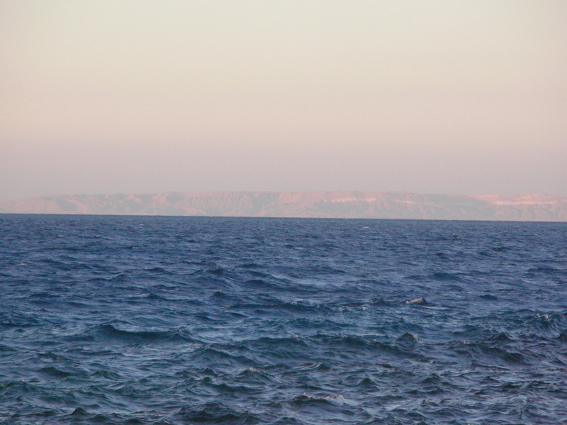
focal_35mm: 303
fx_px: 4960
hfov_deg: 6.5
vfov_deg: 4.9
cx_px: 284
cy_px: 212
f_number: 4.4
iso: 200
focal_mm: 50
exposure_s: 1/313
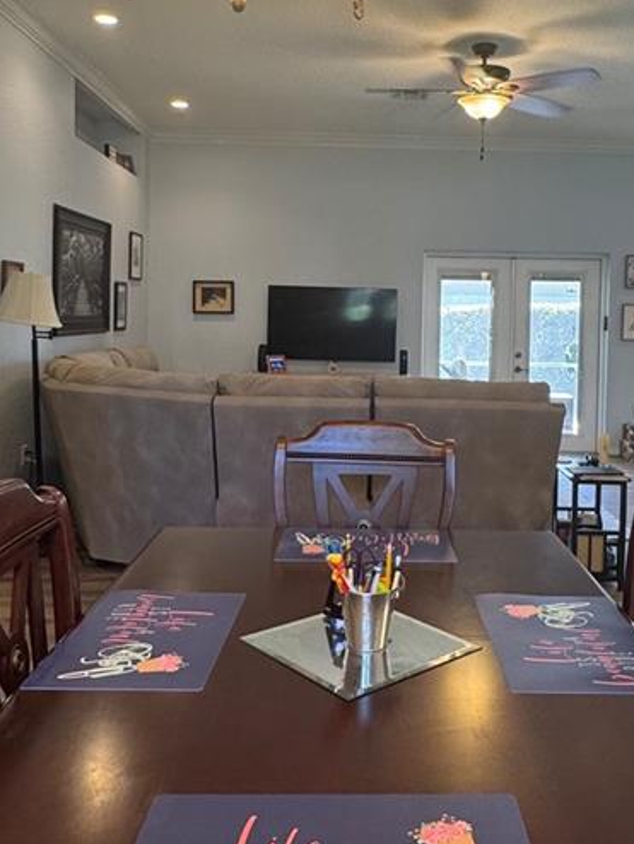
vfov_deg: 53.6
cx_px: 386
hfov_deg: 41.6
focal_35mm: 34
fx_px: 830
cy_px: 342
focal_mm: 2.22
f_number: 2.2
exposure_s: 1/60
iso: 250
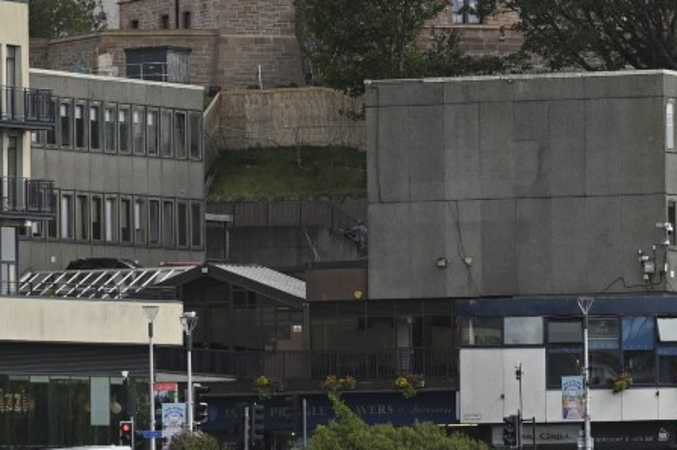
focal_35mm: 436
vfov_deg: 3.1
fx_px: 8190
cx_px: 811
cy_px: -129
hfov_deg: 4.7
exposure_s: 1/800
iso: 200
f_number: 7.1
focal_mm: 120
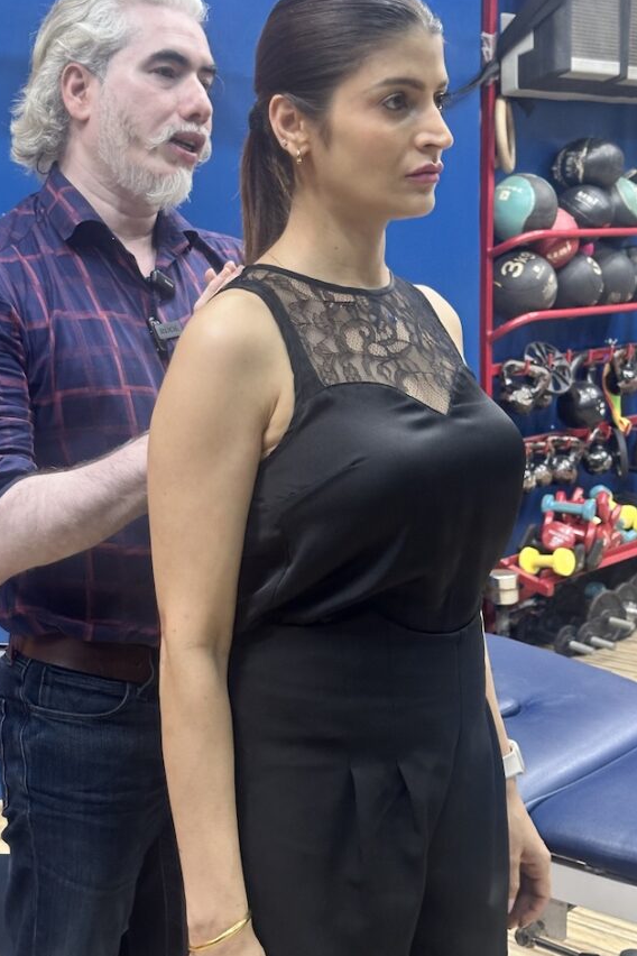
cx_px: 243
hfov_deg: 22.6
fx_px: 1592
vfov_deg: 33.3
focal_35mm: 60
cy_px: 407
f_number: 1.78
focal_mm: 6.86
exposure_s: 1/50
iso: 125
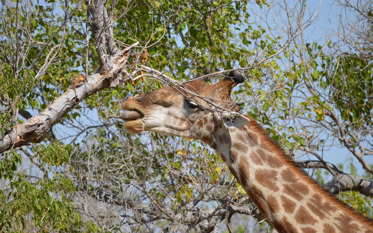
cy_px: 120
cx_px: 186
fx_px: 4666
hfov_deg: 4.6
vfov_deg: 2.9
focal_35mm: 459
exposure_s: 1/640
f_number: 6.3
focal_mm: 300
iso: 200
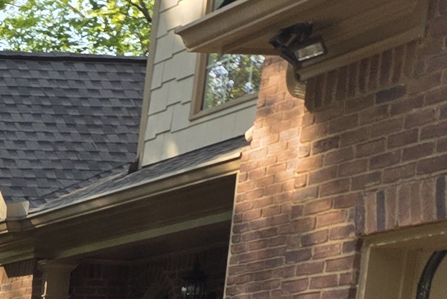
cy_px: 732
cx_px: -603
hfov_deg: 13.0
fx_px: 1515
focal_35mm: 122
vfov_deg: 9.8
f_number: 1.7
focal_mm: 6.25
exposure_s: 1/359
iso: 40
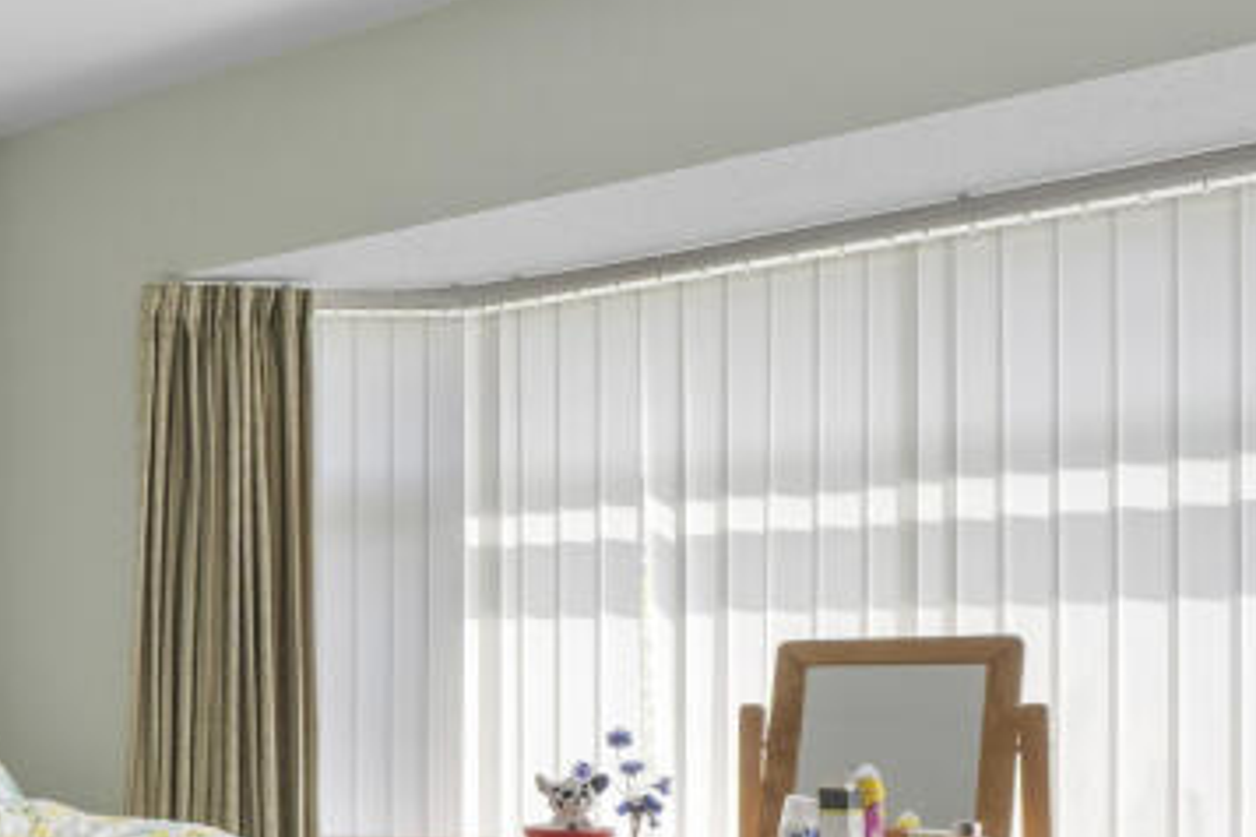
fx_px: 1500
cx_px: -366
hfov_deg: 33.5
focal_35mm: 43
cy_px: 948
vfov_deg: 28.1
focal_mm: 10
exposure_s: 1/2
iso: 160
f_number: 8
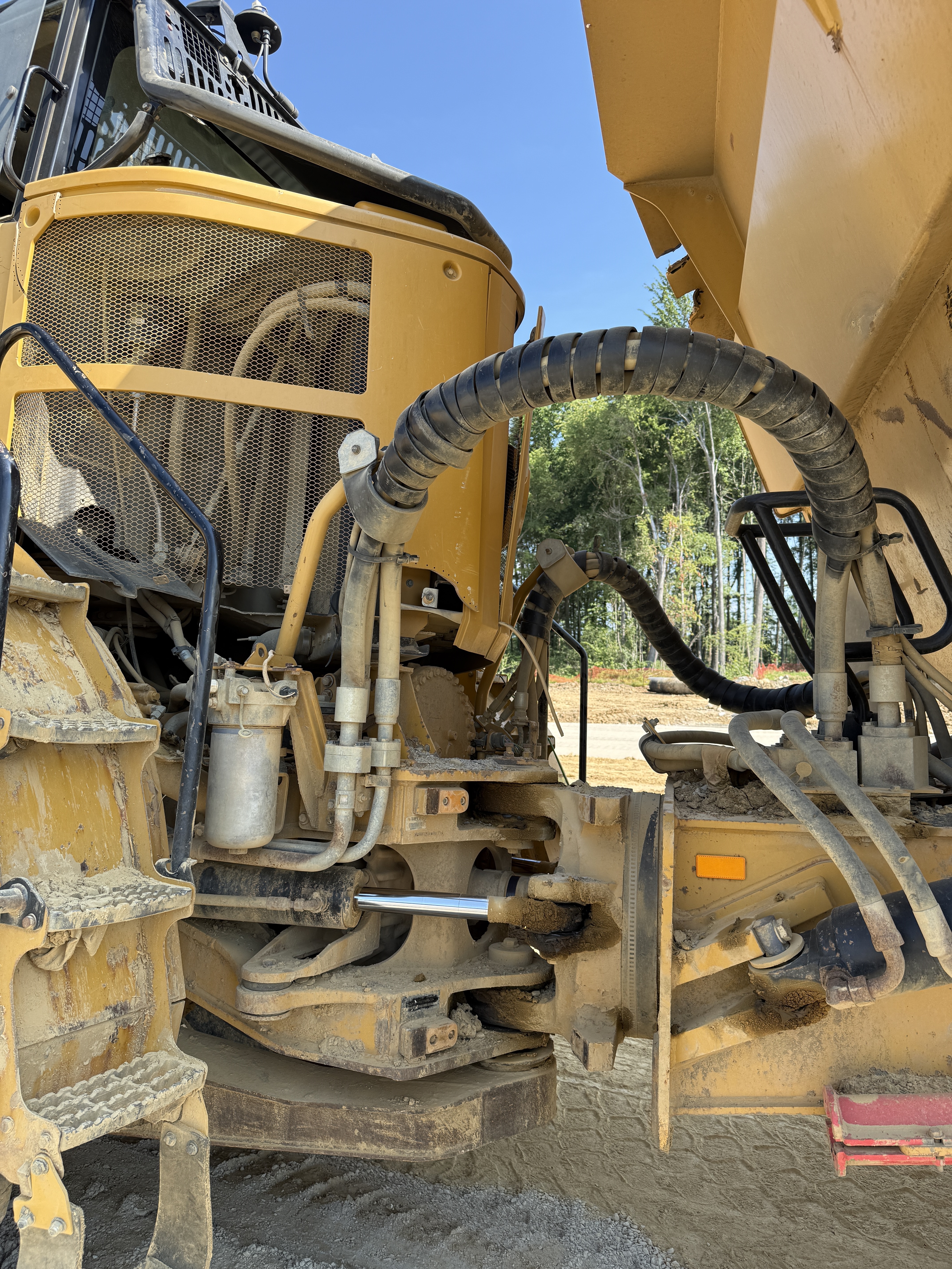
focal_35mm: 24
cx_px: 476
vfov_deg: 71.6
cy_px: 634
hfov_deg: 56.8
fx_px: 880
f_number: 1.78
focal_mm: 6.76
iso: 80
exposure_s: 1/1250
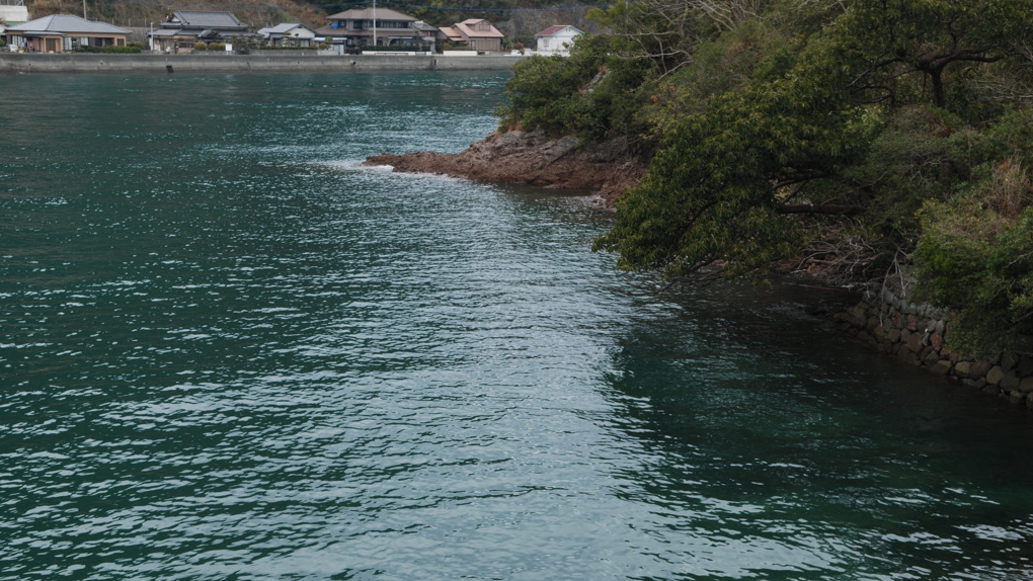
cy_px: 317
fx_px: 1644
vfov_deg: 20.1
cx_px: 515
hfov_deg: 34.9
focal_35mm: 60
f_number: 9
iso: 100
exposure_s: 1/40
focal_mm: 38
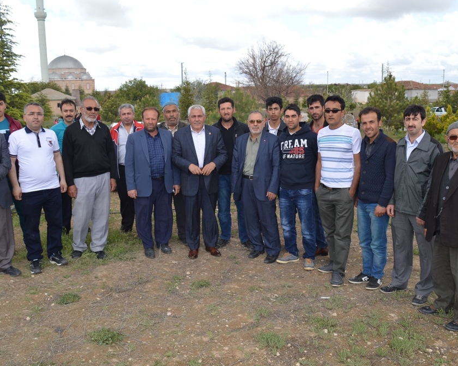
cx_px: 209
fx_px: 420
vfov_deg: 47.1
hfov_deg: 57.1
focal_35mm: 31
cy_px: 182
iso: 100
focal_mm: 18
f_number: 8
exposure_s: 1/200
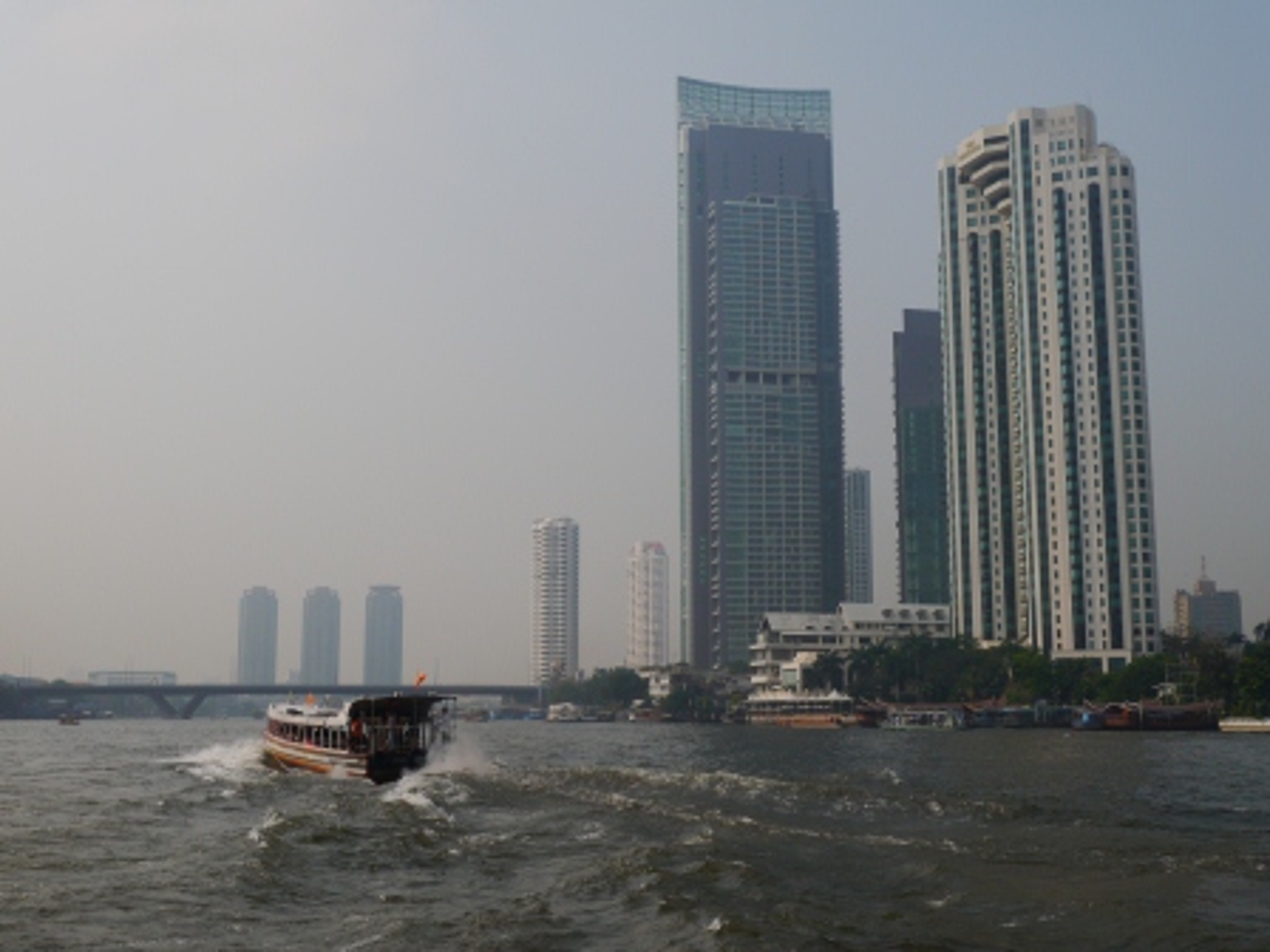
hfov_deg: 44.8
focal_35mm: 42
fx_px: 1541
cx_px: 635
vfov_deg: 34.3
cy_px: 476
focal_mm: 21
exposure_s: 1/500
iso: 160
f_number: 10
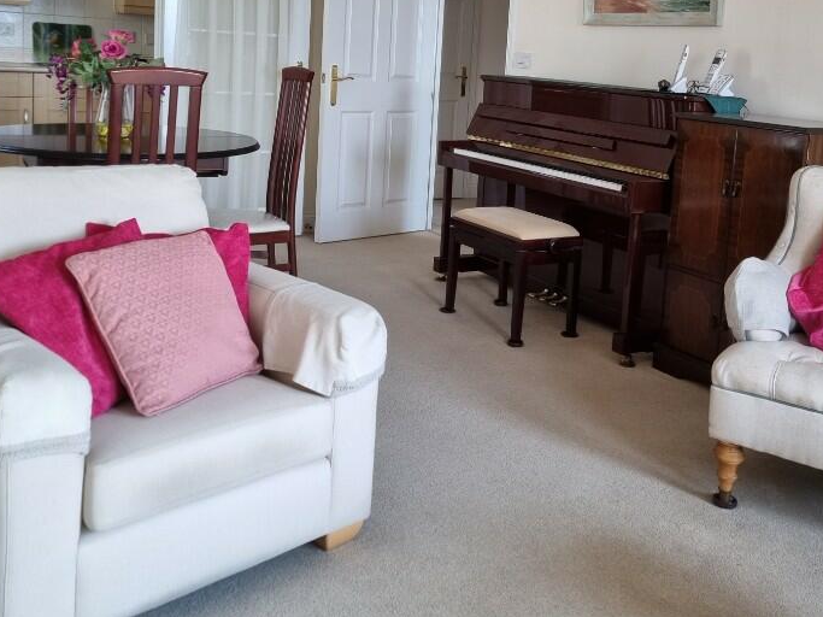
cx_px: 487
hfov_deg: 47.6
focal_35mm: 39
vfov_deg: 36.0
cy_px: 159
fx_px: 927
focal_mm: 5.4
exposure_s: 1/100
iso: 50
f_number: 1.8
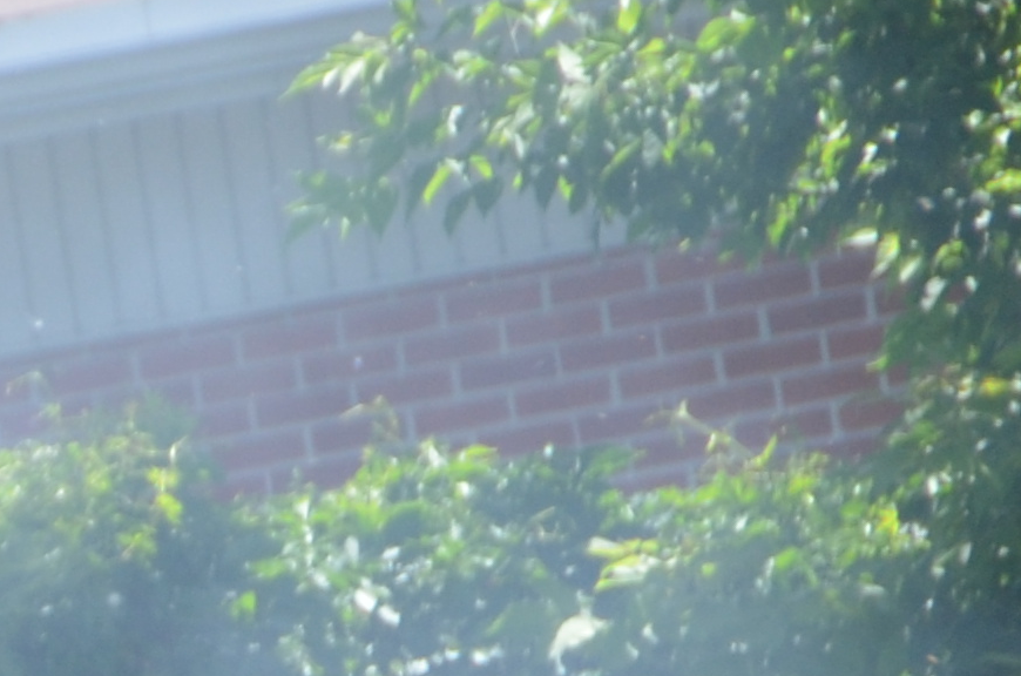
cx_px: -1278
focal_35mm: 1700
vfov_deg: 0.8
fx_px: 48108
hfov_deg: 1.2
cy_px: 1591
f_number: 6.3
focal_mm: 200
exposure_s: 1/500
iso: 320
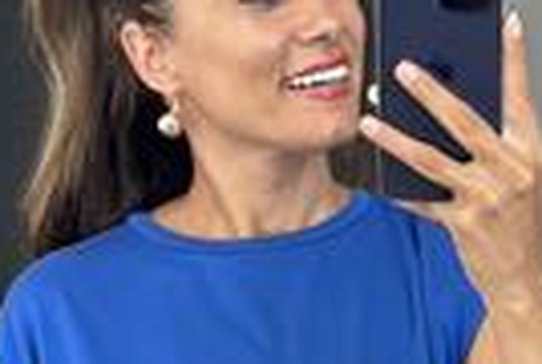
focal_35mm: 188
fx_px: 2837
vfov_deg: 7.2
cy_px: 603
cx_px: 295
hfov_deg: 10.9
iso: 125
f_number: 1.78
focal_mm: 6.86
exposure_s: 1/114
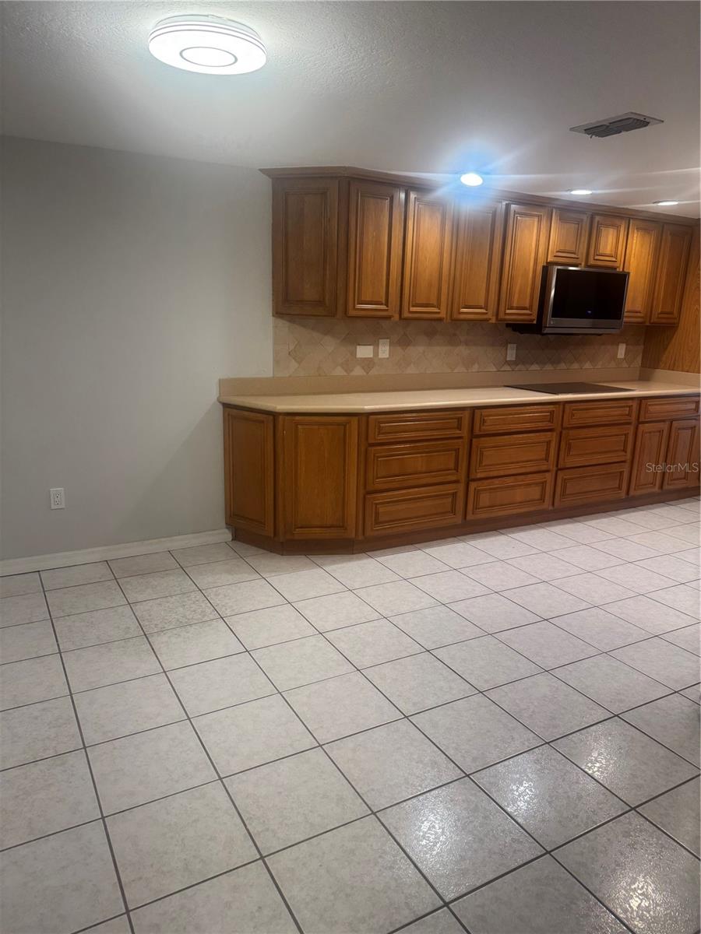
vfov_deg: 71.6
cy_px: 467
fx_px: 648
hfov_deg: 56.8
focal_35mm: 24
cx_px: 350
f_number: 1.78
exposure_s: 1/120
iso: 160
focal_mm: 6.76
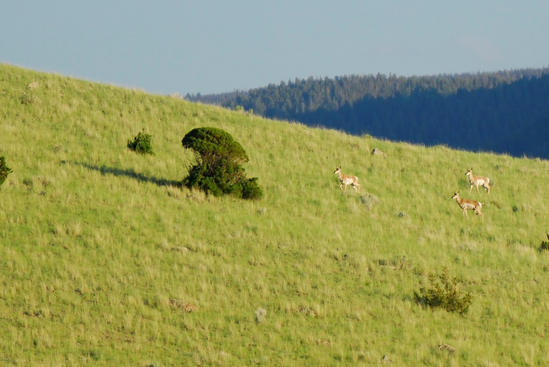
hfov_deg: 2.1
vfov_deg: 1.4
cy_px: 176
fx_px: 15143
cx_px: 421
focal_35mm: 992
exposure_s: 1/640
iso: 400
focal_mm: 400
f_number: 5.6
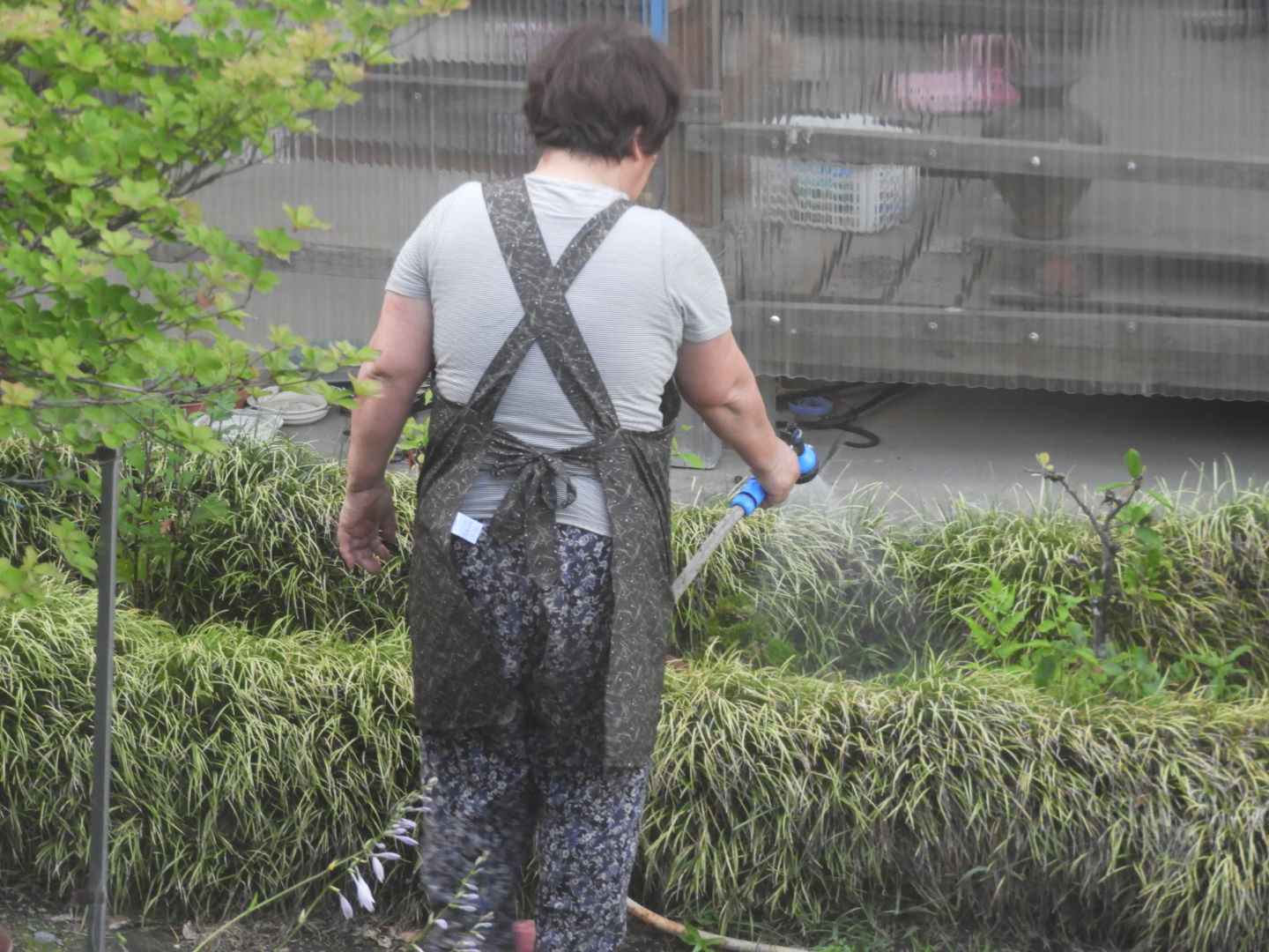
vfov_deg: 5.5
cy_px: 476
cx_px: 634
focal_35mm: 270
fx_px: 9898
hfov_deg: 7.3
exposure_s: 1/30
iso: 400
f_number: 5.5
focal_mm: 48.4
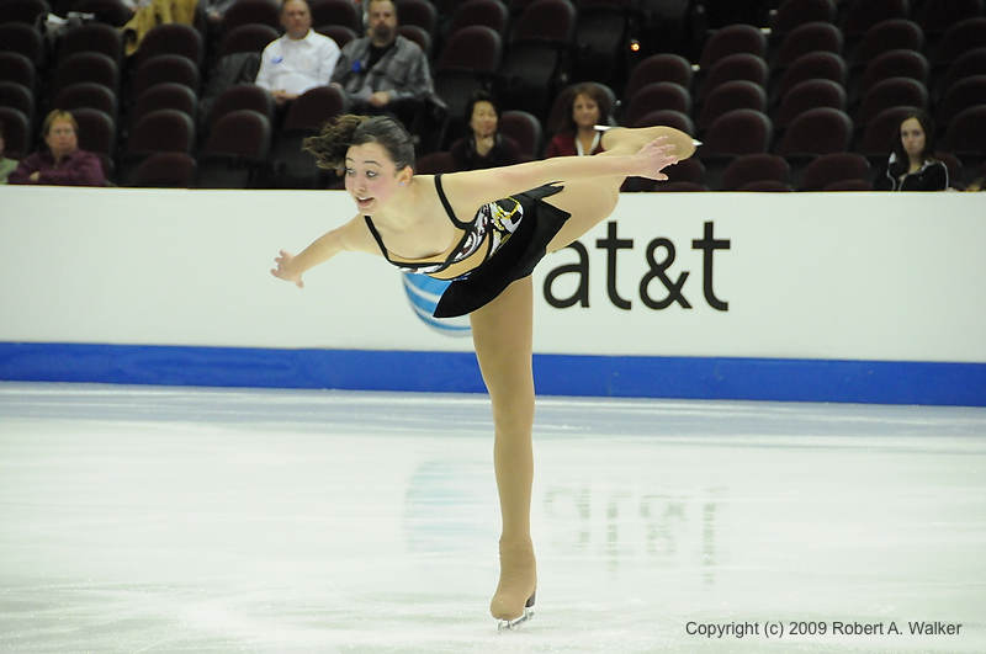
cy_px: 327
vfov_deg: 6.1
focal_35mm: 225
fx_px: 6154
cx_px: 493
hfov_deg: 9.2
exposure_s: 1/640
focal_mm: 150
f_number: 5.6
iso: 3200
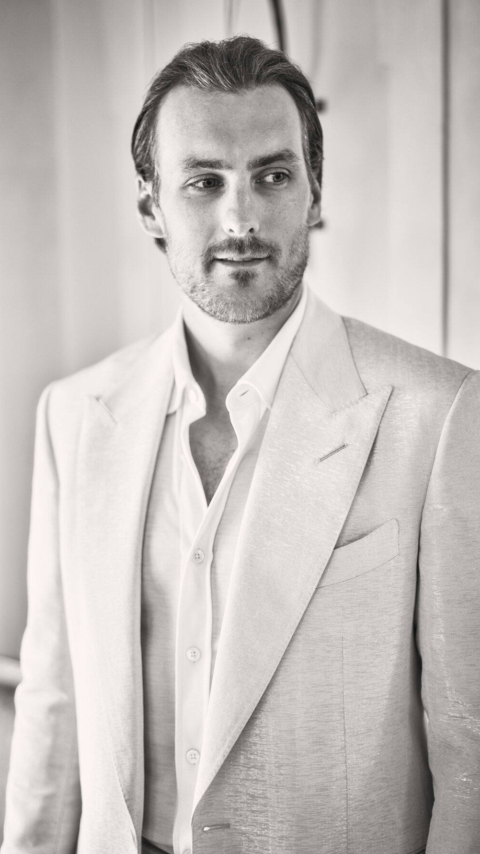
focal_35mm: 53
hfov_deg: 22.6
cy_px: 429
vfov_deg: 39.2
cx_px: 197
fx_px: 1199
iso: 1250
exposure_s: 1/100
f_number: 2
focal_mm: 50
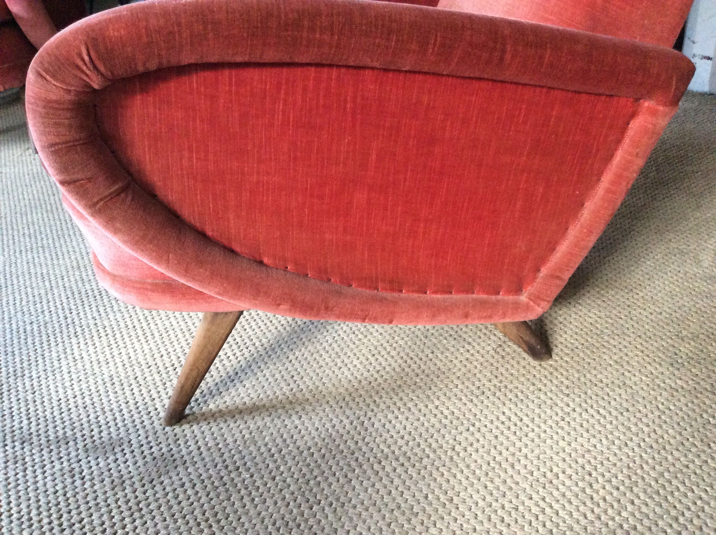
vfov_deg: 44.1
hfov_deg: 56.9
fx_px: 661
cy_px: 268
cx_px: 358
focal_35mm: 32
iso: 320
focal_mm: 3.3
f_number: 2.4
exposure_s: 1/25
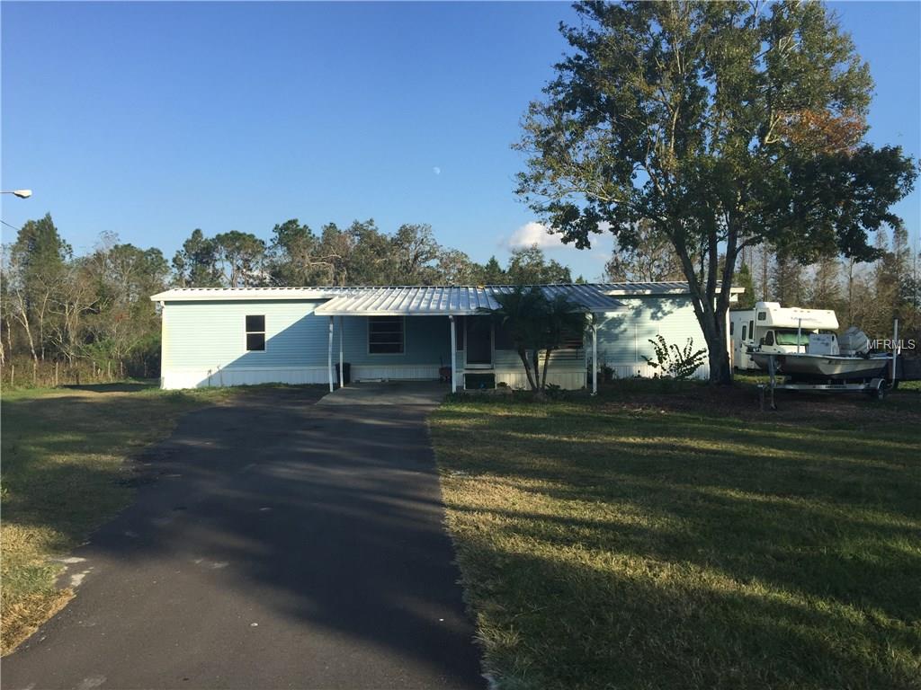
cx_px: 460
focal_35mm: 29
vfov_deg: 48.2
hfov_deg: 61.7
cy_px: 345
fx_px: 772
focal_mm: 4.15
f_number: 2.2
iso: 32
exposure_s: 1/1319
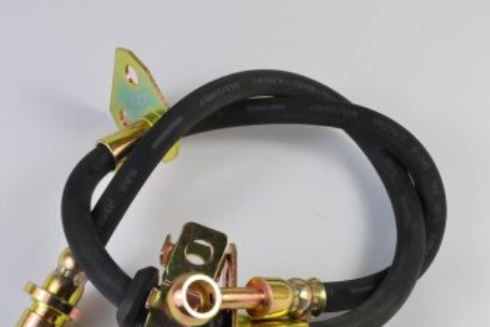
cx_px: 251
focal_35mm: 79
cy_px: 196
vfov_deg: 17.3
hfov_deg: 25.6
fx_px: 1076
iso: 320
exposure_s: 1/30
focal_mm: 38
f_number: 13
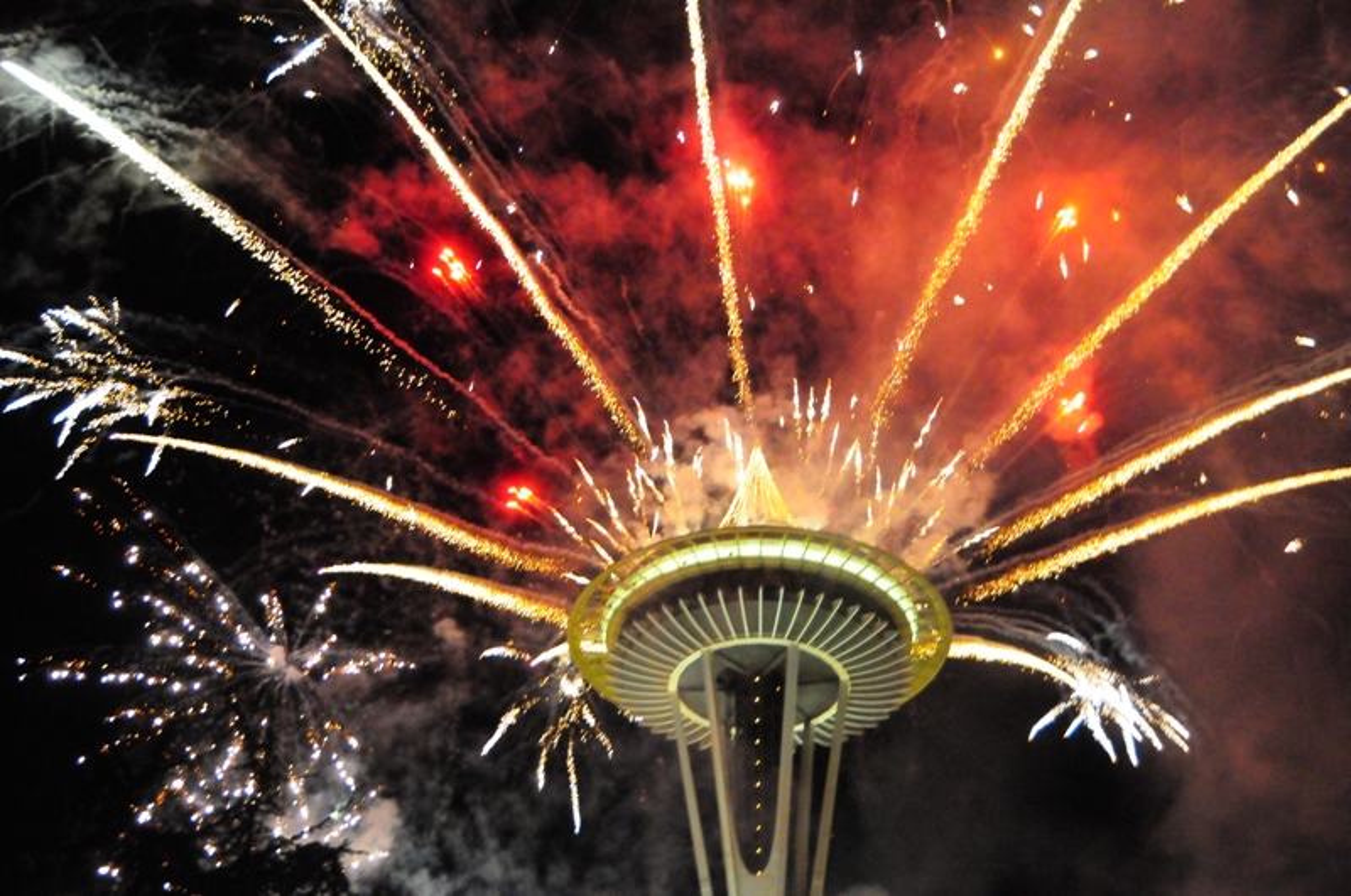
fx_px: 2586
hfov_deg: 29.3
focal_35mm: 69
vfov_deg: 19.7
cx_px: 676
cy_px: 448
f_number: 5.6
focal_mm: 46
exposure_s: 1/40
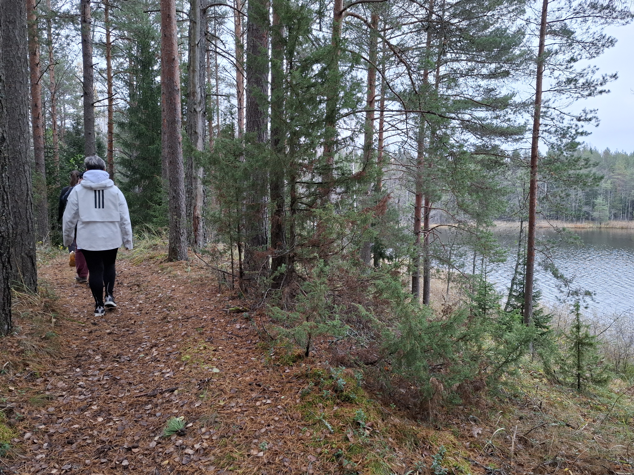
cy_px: 238
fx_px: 421
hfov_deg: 73.9
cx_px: 317
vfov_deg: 58.9
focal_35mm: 23
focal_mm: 5.54
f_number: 1.8
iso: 80
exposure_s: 1/100
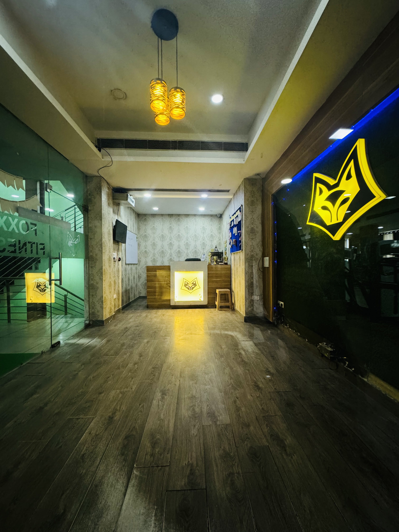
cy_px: 266
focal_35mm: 14
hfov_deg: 85.7
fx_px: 215
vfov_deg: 102.1
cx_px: 200
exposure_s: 1/50
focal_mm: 2.22
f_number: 2.2
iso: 500
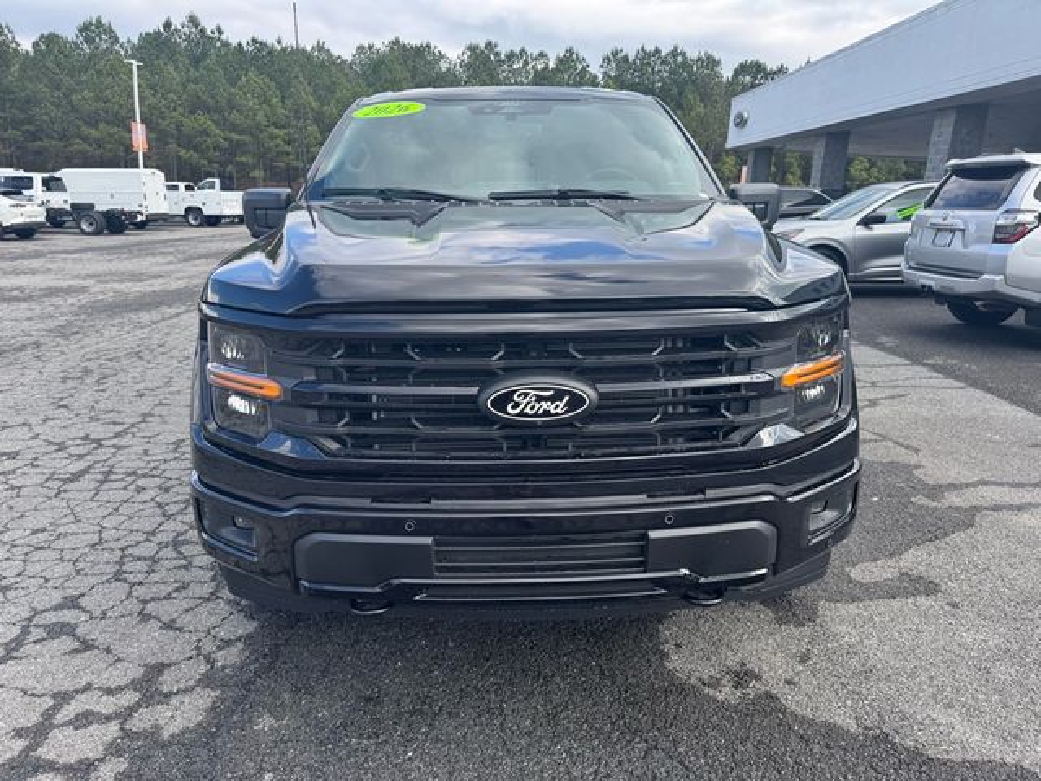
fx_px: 722
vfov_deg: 56.8
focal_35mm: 24
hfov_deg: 71.6
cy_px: 390
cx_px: 520
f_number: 1.78
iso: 80
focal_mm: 6.76
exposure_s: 1/1094
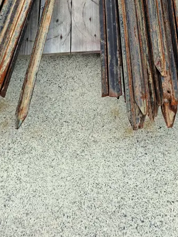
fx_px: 356
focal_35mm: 52
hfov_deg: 27.8
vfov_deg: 32.3
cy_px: -25
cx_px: 123
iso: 50
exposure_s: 1/677
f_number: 1.8
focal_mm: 5.54
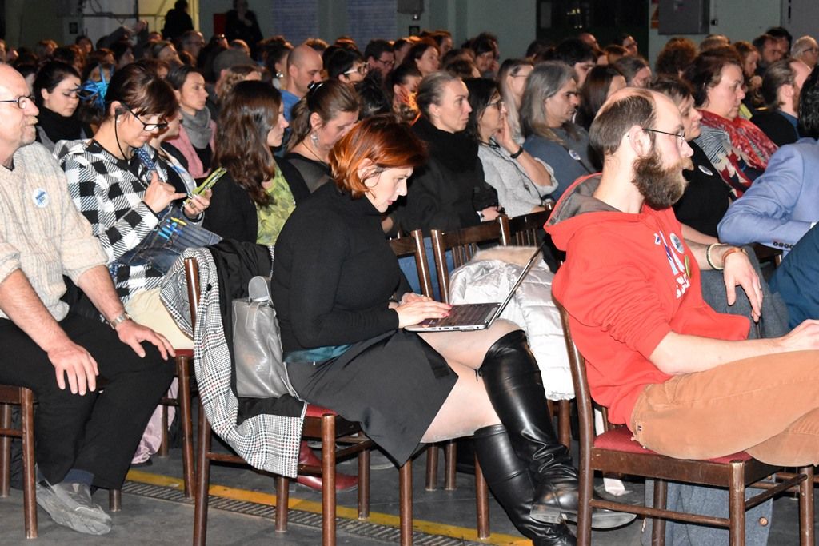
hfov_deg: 24.6
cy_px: 273
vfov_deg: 16.6
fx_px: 1877
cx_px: 410
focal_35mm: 82
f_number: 8
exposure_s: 1/100
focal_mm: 55
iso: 6400
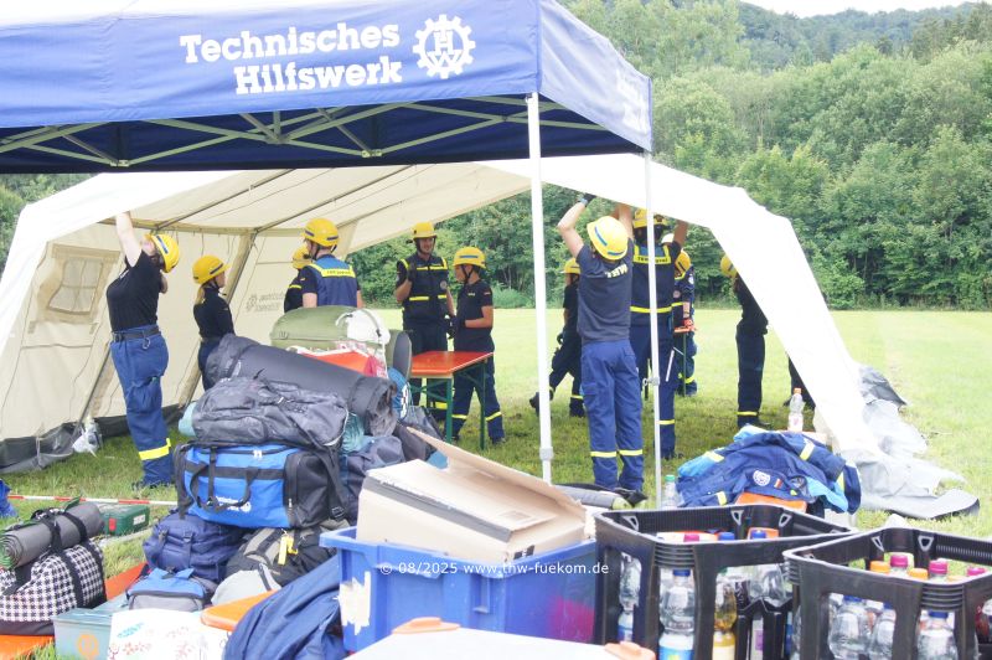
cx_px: 496
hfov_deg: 37.9
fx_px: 1445
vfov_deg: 25.7
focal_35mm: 52
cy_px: 330
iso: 800
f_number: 13
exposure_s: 1/60
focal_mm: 35
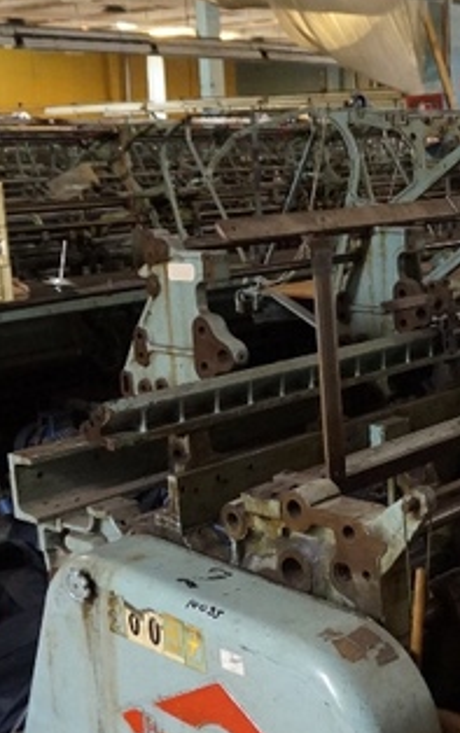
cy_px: 338
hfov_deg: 21.5
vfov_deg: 36.2
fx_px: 1120
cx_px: 556
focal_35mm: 56
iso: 3200
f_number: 3.5
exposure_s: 1/15
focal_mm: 16
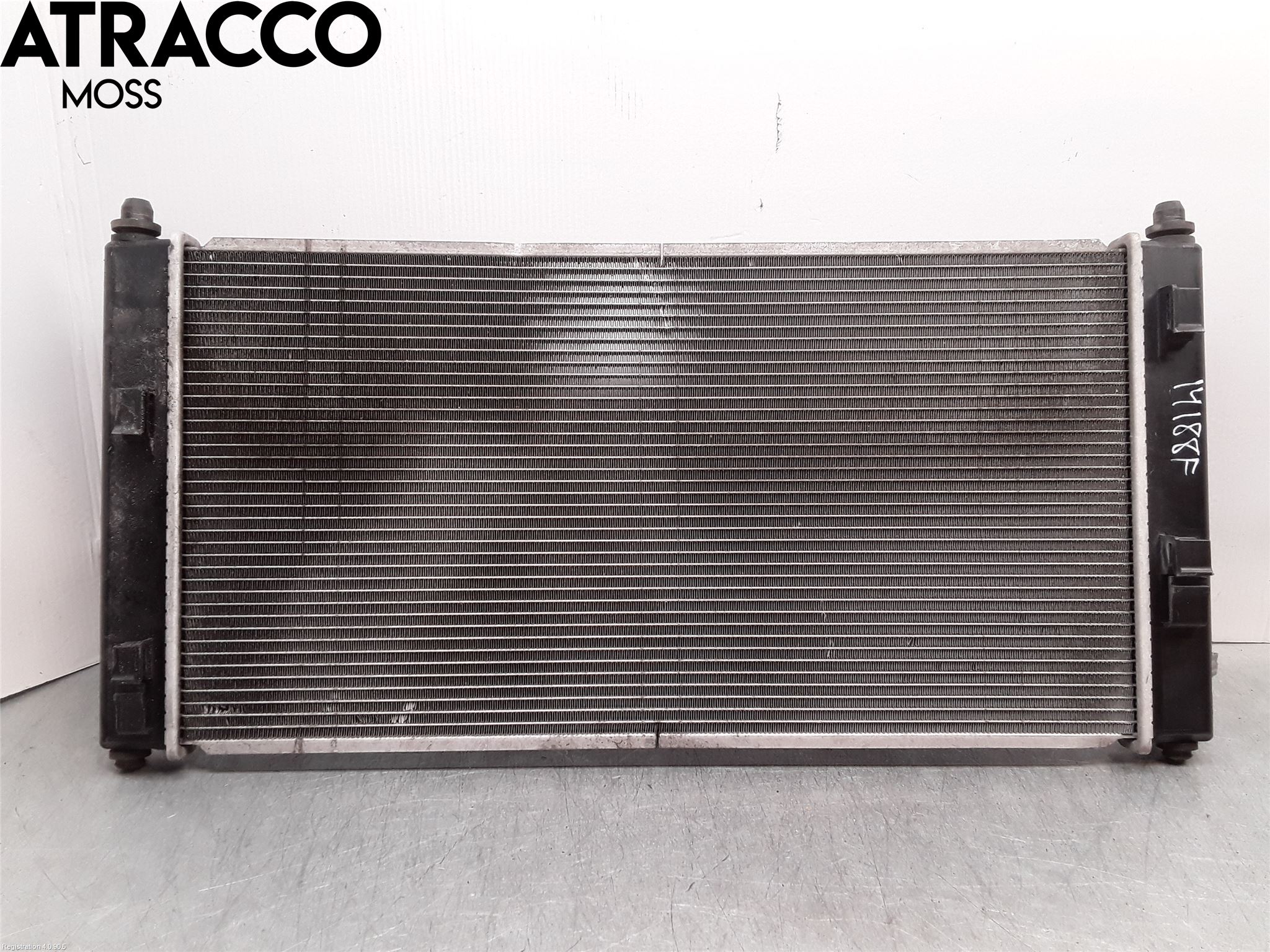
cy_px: 476
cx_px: 635
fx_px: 1027
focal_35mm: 28
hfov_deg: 63.4
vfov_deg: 49.7
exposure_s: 1/50
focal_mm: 2.91
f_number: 1.9
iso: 50
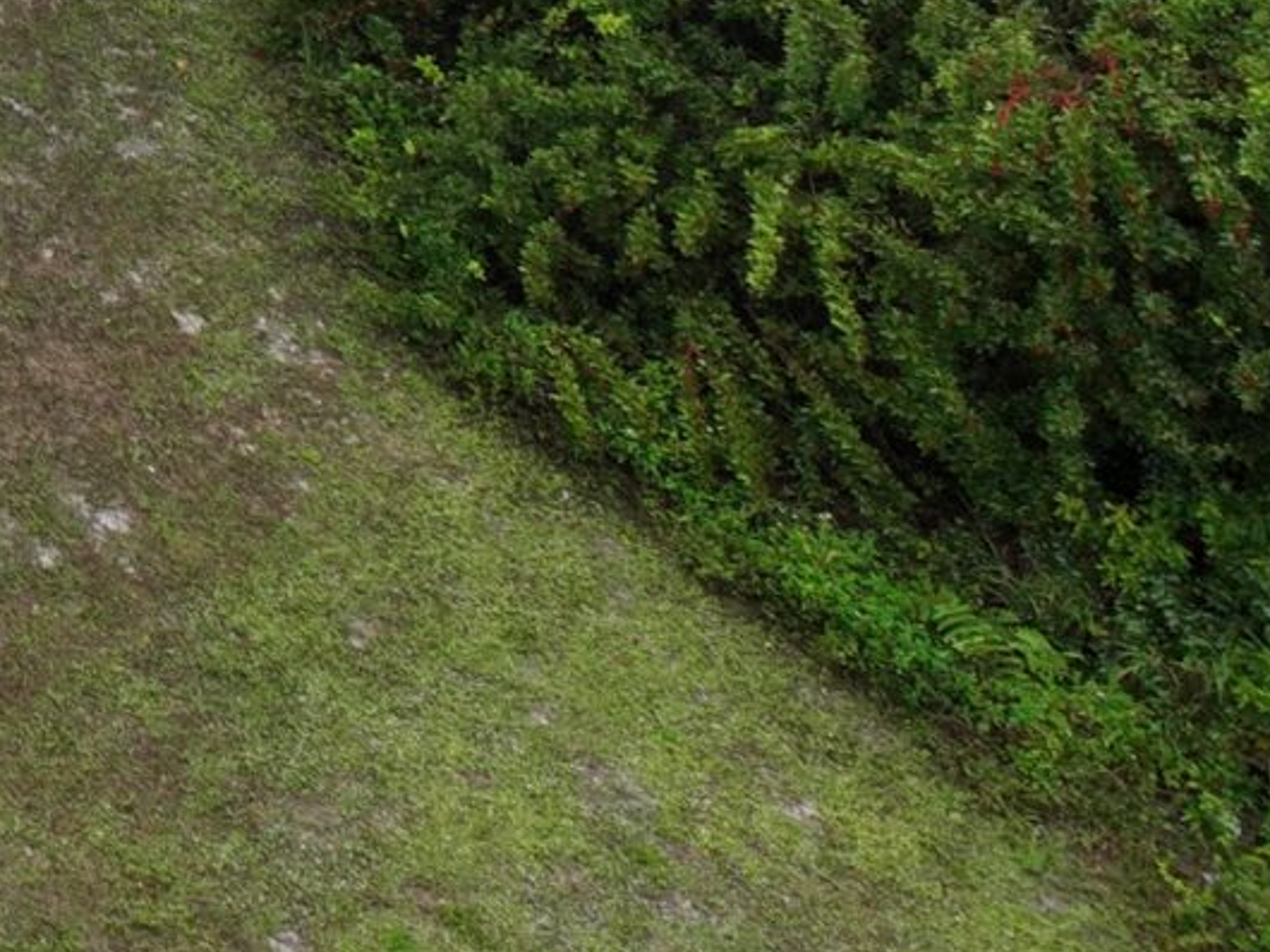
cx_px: -1730
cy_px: -1093
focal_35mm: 116
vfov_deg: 11.3
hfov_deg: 13.1
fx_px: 4254
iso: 100
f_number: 2.8
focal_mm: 12.29
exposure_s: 1/30
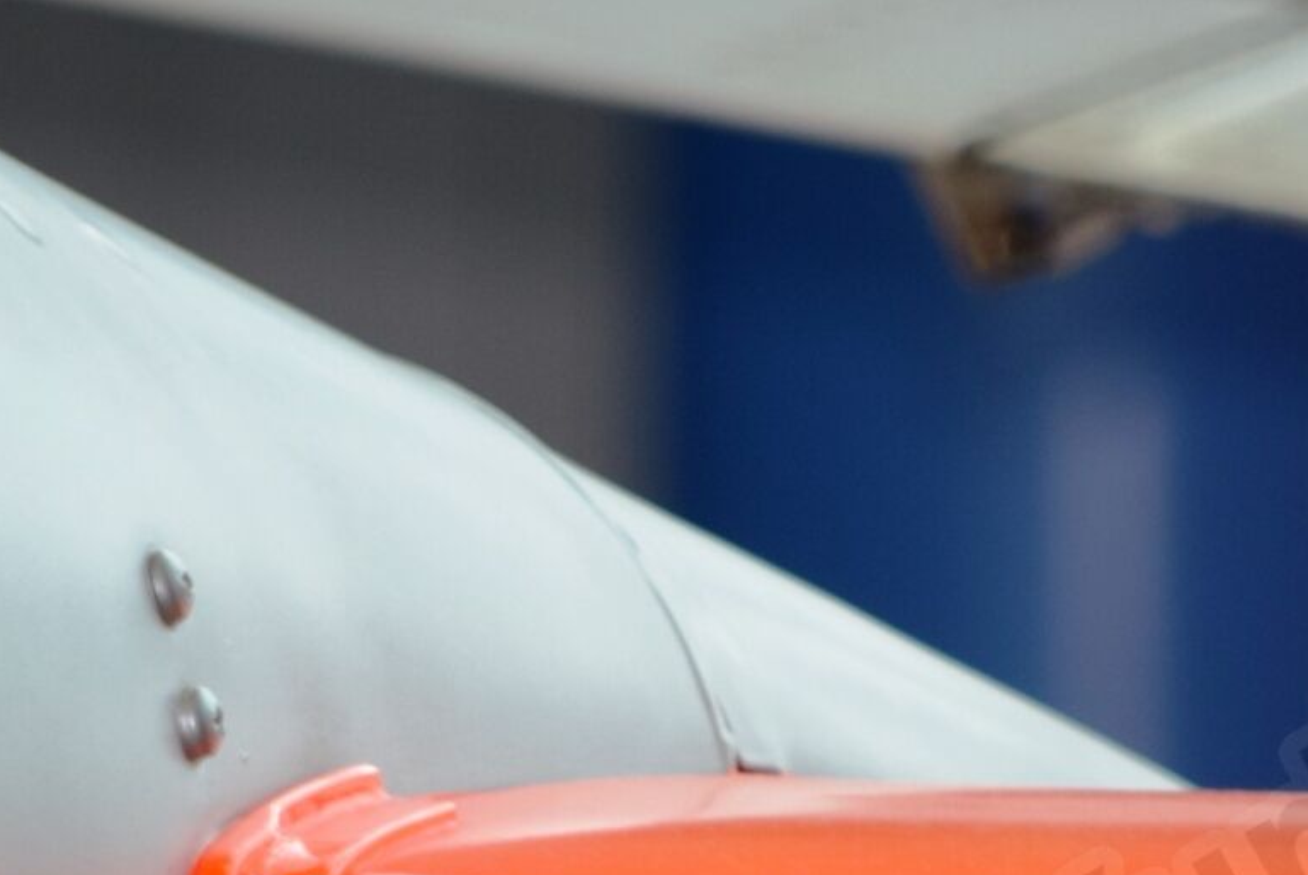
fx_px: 43559
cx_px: 725
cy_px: 861
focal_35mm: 1198
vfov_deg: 1.1
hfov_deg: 1.7
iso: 400
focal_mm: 300
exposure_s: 1/50
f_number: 5.6
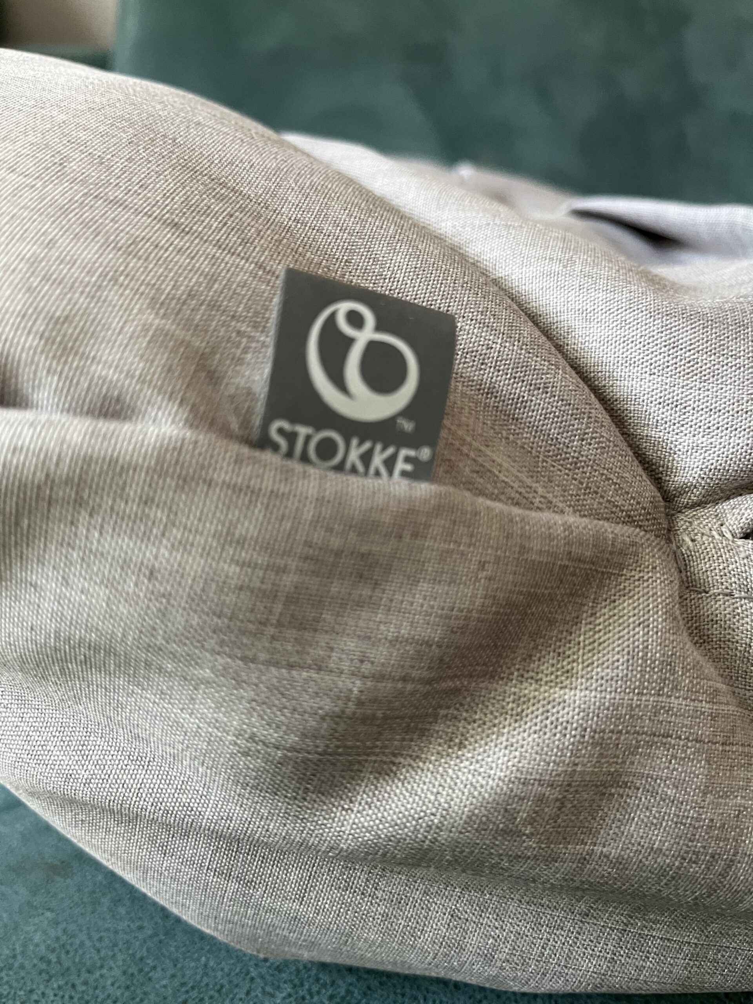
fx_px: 754
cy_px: 502
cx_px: 376
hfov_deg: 53.1
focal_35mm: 26
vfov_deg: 67.3
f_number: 1.6
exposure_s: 1/60
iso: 250
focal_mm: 5.1
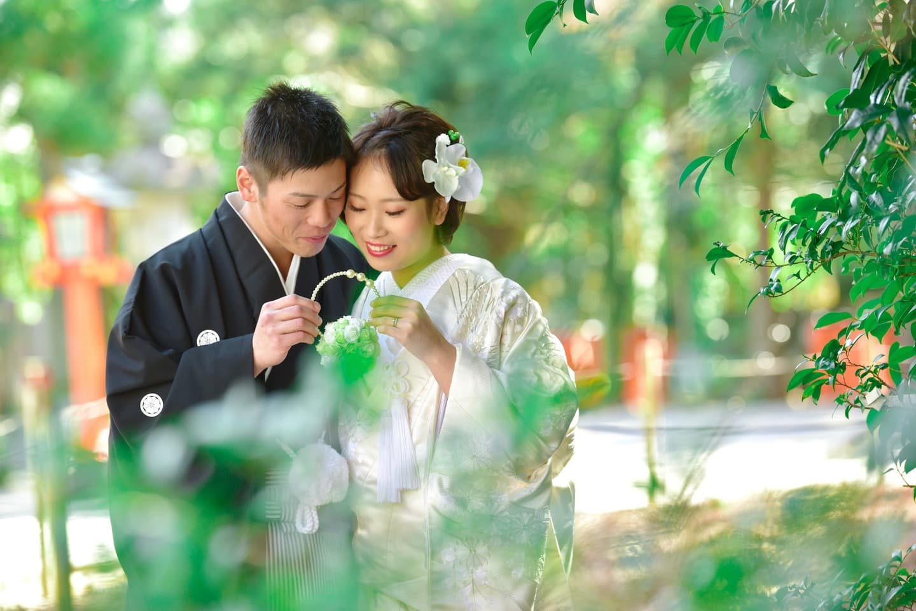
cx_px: 458
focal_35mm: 160
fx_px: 4072
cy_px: 306
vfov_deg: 8.6
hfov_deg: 12.8
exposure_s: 1/250
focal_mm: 160
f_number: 4
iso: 1000
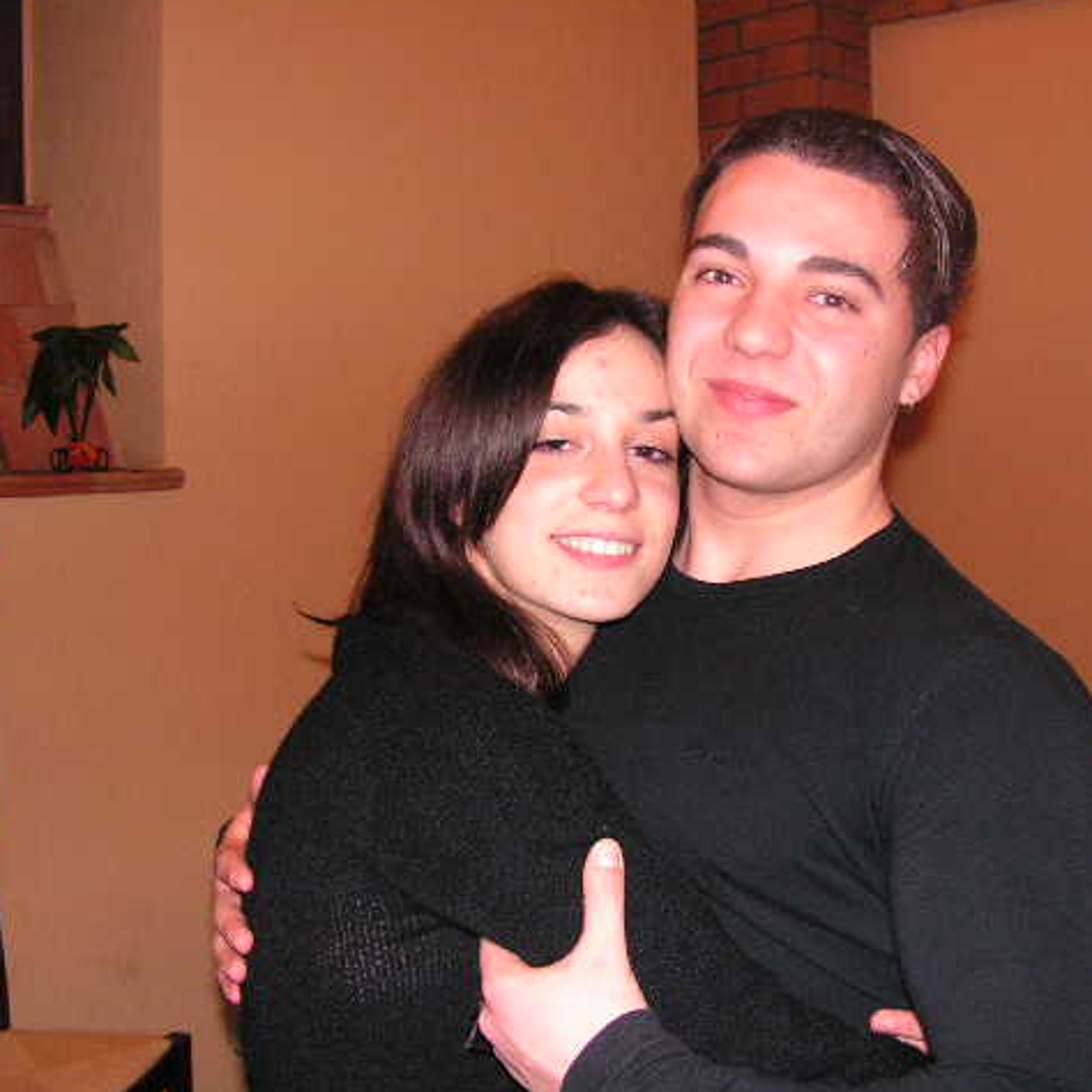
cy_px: 544
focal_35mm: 43
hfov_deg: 39.1
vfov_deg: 39.2
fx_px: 1535
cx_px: 606
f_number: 3.2
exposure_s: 1/40
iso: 200
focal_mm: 6
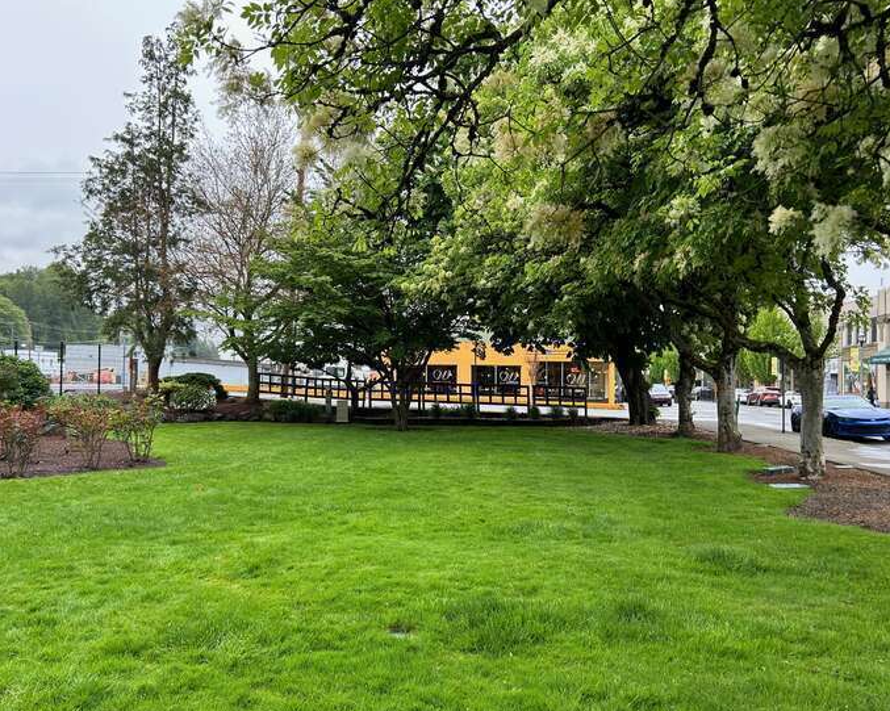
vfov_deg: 48.5
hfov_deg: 58.7
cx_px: 418
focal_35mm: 30
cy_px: 373
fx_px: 790
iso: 50
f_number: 1.5
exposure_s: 1/330
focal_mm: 5.7
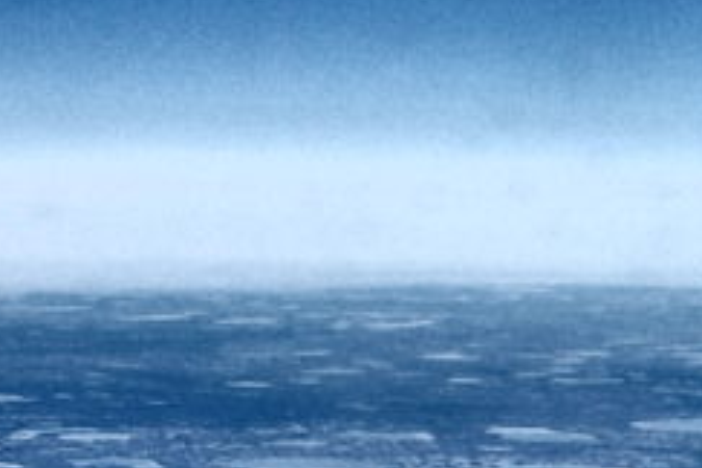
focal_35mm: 158
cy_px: 555
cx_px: 92
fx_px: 3081
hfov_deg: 12.9
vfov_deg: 8.6
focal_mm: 6.4
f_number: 13
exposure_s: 1/125
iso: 125
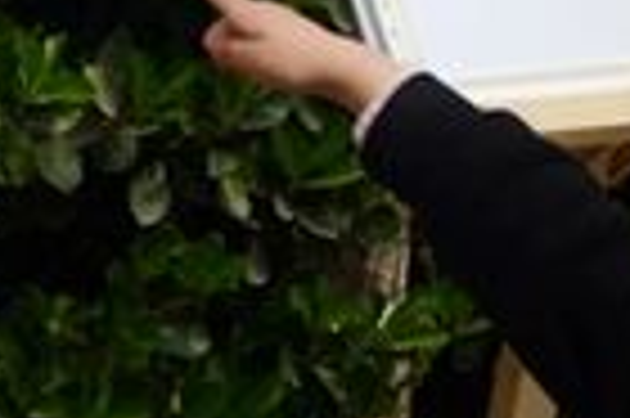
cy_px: -43
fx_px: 10418
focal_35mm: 596
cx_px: 338
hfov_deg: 3.5
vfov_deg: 2.3
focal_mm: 62
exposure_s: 1/1000
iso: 100
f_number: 5.6
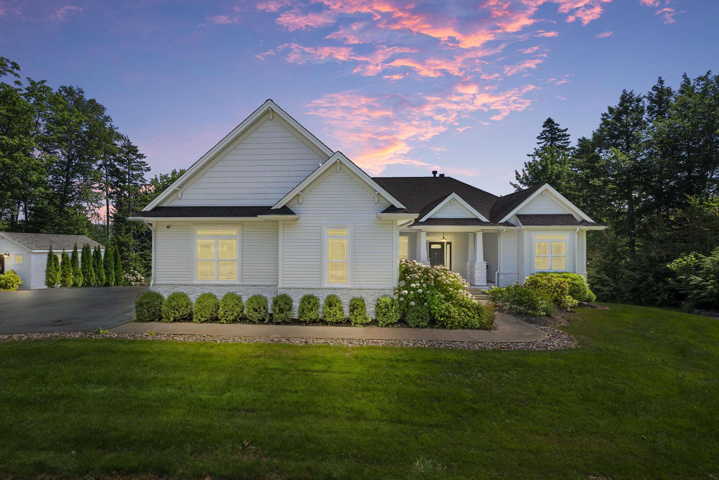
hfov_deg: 96.4
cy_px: 230
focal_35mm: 16
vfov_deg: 73.8
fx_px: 320
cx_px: 325
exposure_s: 1/200
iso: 100
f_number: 9
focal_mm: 14
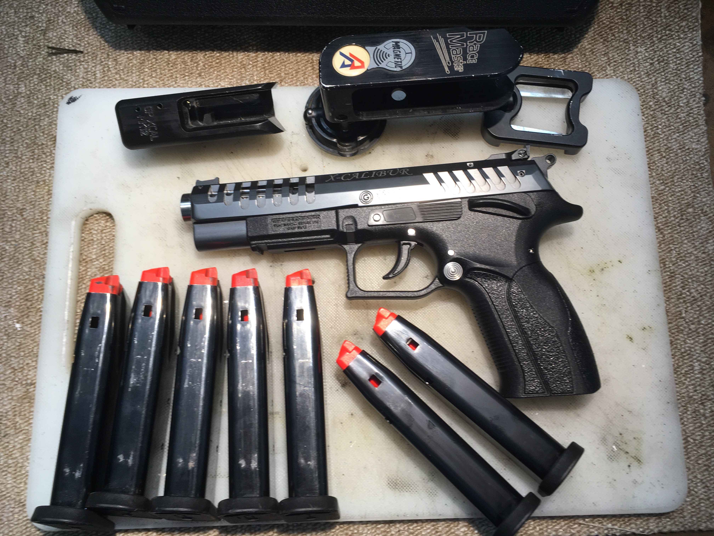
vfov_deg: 48.2
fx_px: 598
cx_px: 357
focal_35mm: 29
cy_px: 268
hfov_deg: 61.7
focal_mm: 4.15
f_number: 2.2
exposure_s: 1/50
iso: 32
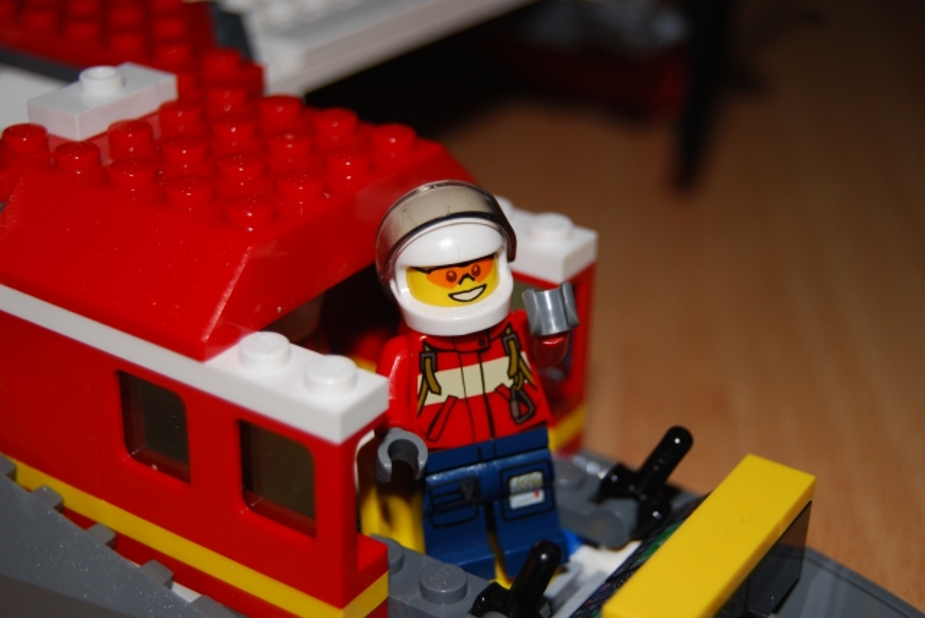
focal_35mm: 63
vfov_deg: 21.6
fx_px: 1620
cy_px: 309
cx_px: 462
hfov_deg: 31.9
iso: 100
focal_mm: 42
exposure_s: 1/125
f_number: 5.3
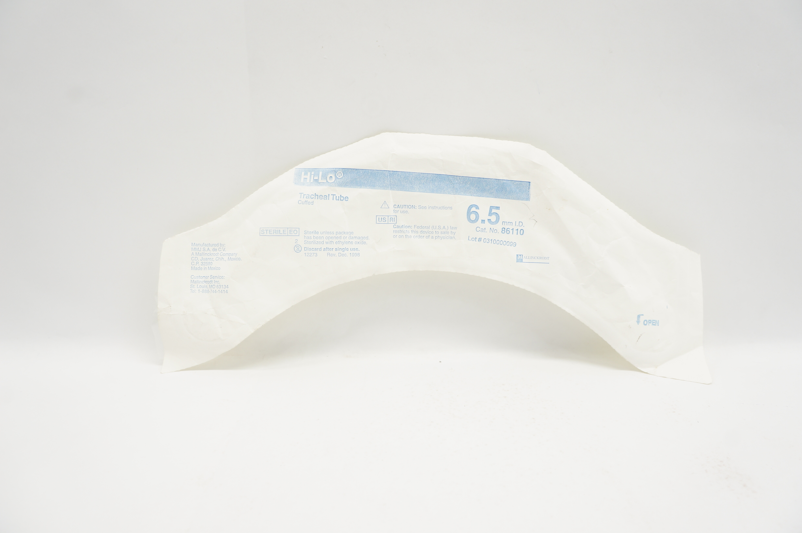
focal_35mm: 27
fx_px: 601
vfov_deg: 47.8
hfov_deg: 67.4
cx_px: 401
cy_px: 266
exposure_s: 1/25
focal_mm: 18
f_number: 7.1
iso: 200
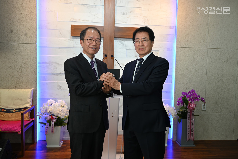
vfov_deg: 43.6
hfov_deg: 61.9
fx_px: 198
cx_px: 119
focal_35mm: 30
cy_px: 80
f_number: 4.8
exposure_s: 1/60
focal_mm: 30
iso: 320
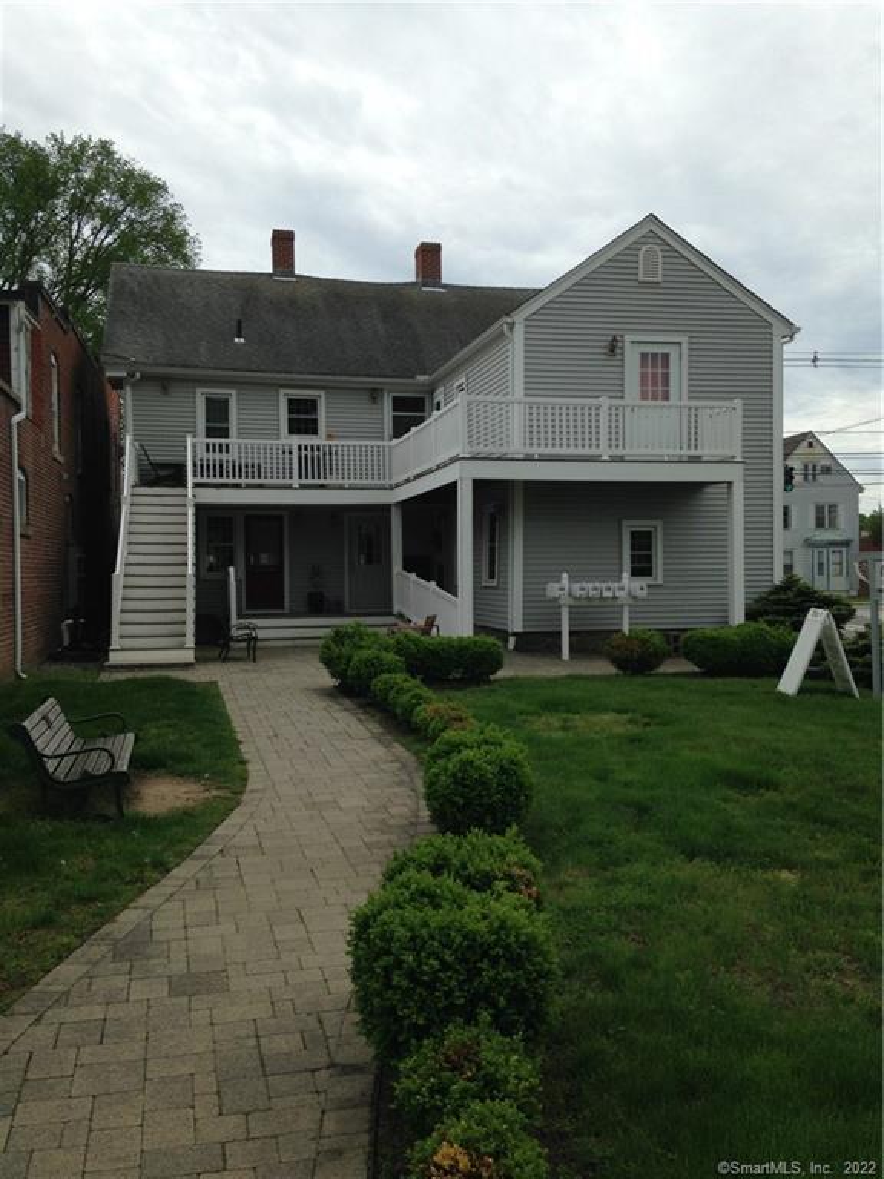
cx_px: 442
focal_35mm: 33
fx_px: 1124
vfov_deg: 55.4
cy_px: 590
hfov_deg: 42.9
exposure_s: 1/1232
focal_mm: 4.12
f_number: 2.4
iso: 50
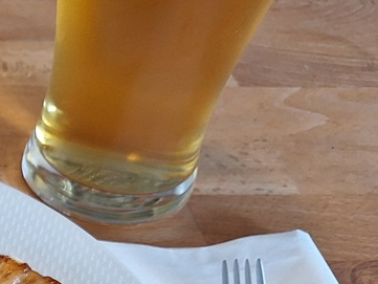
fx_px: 852
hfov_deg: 21.5
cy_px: 432
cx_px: -168
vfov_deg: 17.0
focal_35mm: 78
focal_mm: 5.54
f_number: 1.8
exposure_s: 1/100
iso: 50
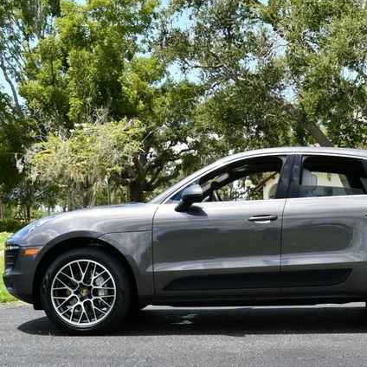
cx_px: 263
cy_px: 183
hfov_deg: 28.7
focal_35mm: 59
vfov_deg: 29.1
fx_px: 708
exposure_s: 1/250
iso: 180
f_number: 8
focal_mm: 23
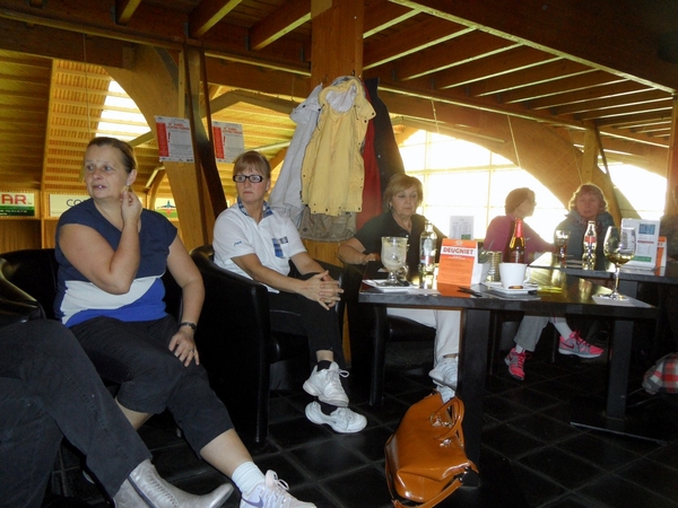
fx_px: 470
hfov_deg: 71.6
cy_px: 254
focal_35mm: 24
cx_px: 339
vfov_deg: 56.8
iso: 200
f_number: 3.2
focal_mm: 3.9
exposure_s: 1/30
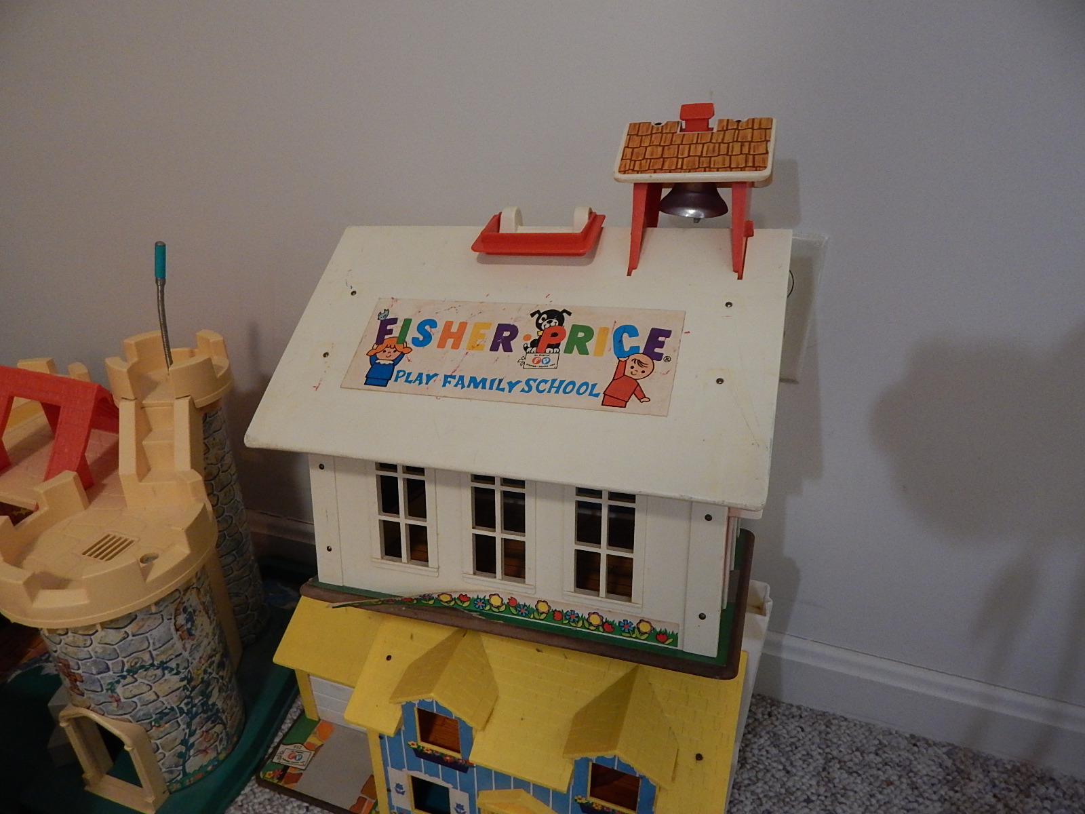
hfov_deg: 76.4
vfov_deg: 61.1
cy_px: 407
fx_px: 690
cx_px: 542
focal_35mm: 22
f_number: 3
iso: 400
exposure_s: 1/30
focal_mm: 4
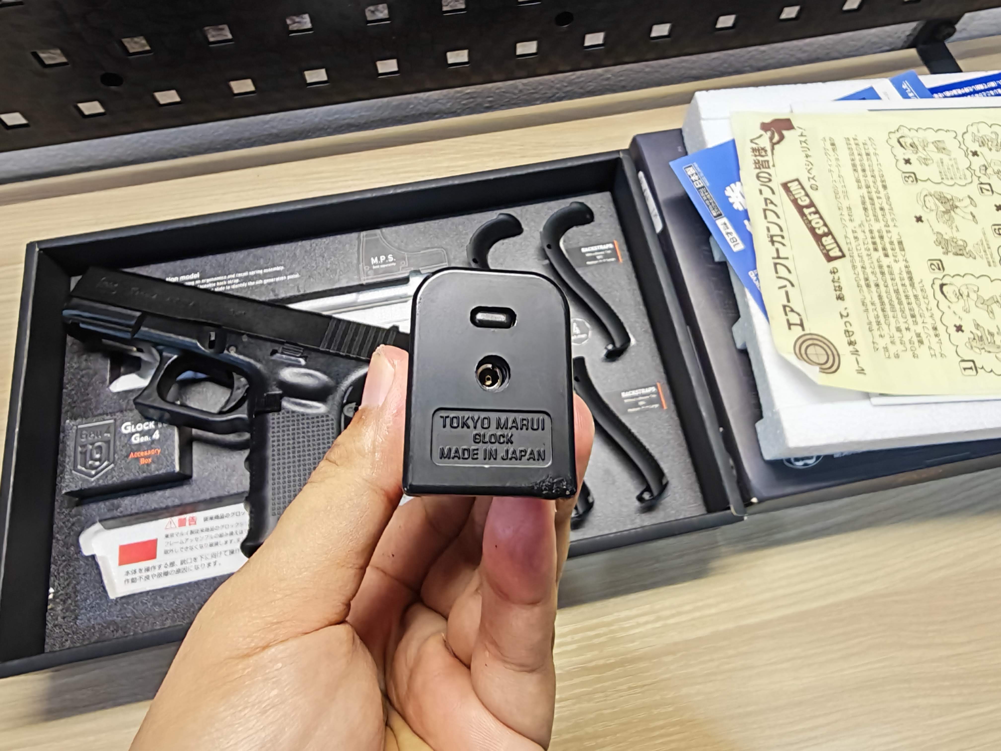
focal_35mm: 24
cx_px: 500
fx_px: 694
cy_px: 376
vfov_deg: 56.8
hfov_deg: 71.6
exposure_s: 1/50
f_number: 2
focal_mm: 1.82
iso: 160
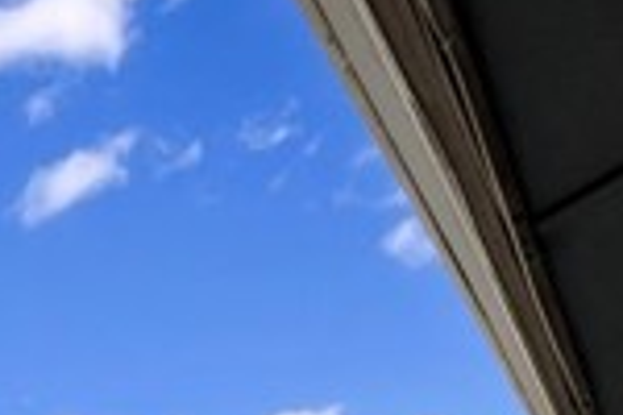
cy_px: 737
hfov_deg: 24.0
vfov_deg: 17.4
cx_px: -336
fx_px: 1107
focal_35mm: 64
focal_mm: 10
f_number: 13
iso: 400
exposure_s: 1/640
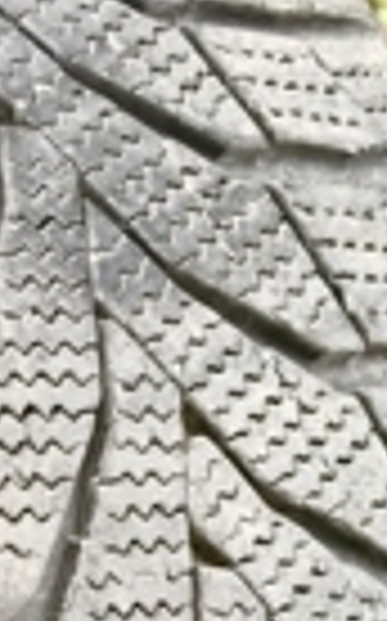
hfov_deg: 13.8
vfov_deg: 22.0
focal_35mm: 89
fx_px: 1505
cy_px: 698
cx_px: -189
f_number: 2.2
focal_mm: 4.15
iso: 25
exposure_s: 1/100
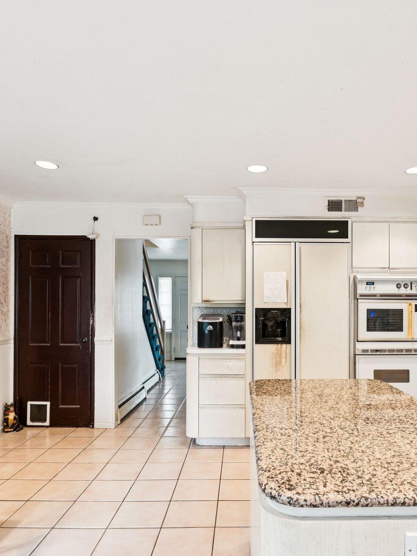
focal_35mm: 23
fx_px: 369
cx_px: 245
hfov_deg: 58.5
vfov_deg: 73.8
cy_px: 301
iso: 500
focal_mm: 14
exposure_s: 1/13
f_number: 7.1
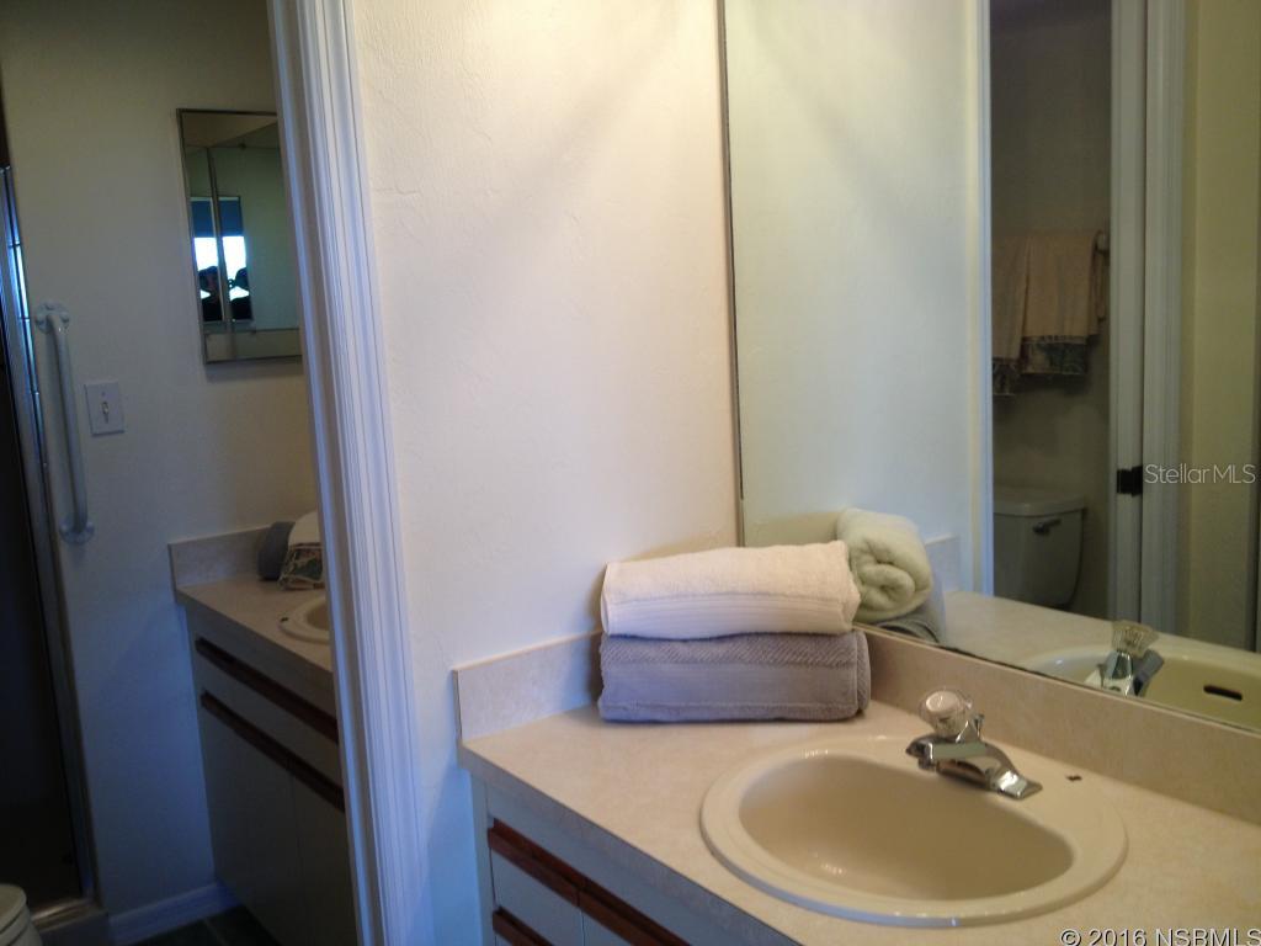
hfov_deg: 52.6
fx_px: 1275
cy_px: 473
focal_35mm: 35
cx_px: 630
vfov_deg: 40.7
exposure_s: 1/40
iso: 64
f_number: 2.4
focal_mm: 4.28
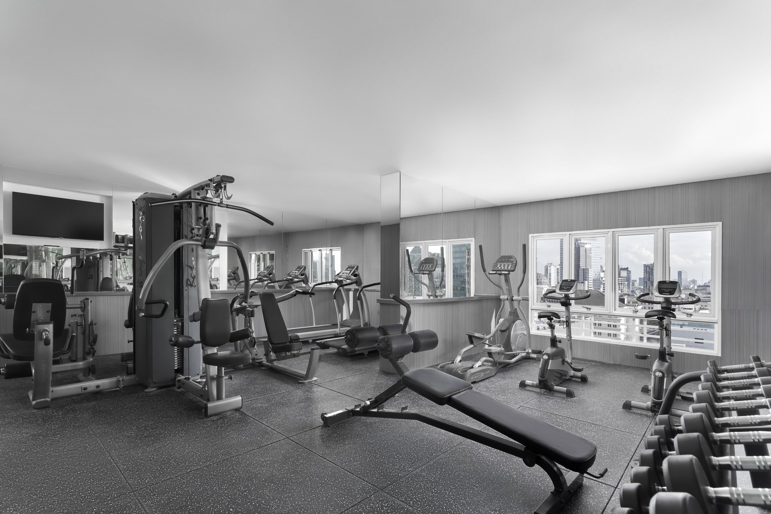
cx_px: 386
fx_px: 343
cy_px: 257
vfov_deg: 73.8
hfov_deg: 96.7
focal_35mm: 16
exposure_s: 1/2
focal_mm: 16
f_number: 7.1
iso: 320
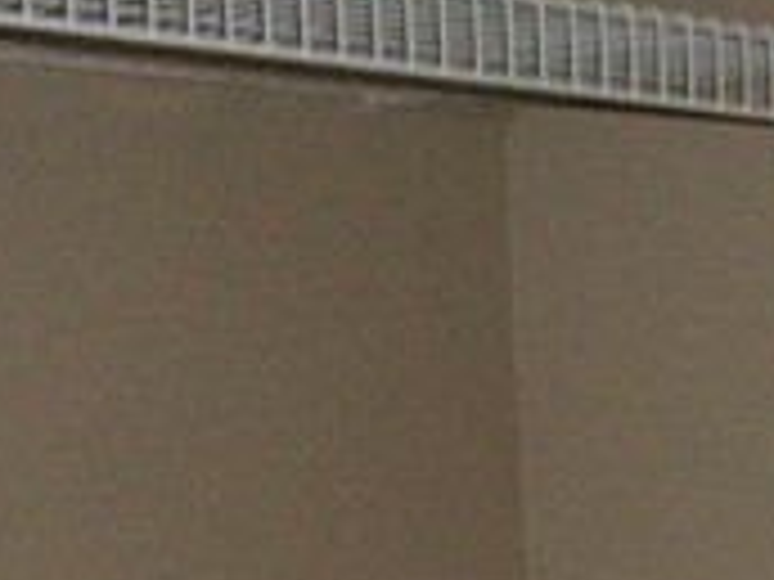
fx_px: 4271
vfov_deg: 7.3
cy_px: 1371
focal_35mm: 191
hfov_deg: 10.2
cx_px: 981
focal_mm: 5.7
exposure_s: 1/30
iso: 160
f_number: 2.9
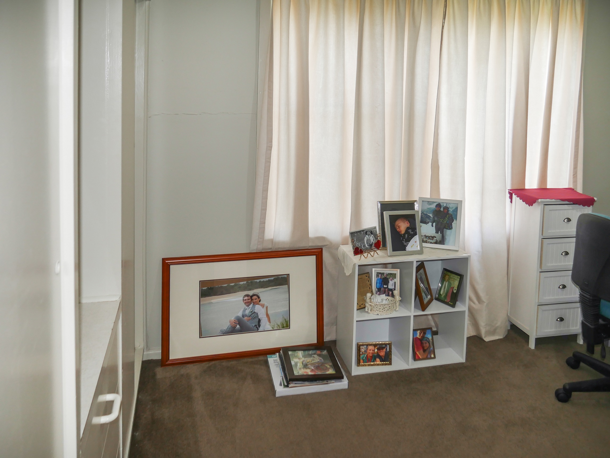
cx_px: 305
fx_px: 494
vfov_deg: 49.8
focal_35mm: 28
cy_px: 229
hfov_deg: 63.4
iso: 250
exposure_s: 1/60
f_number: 3.5
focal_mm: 14
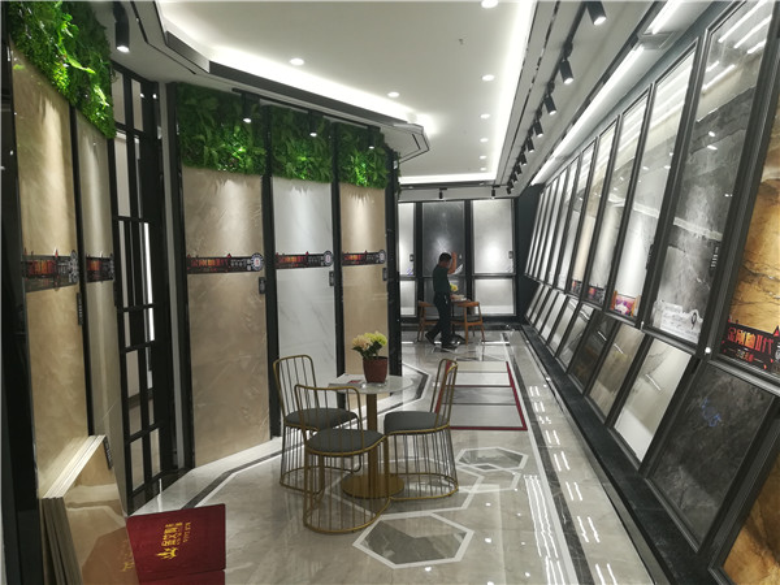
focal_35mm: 26
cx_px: 390
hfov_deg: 67.3
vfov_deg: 53.1
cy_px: 292
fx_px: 586
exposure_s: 1/100
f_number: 2.2
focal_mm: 3.83
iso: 100
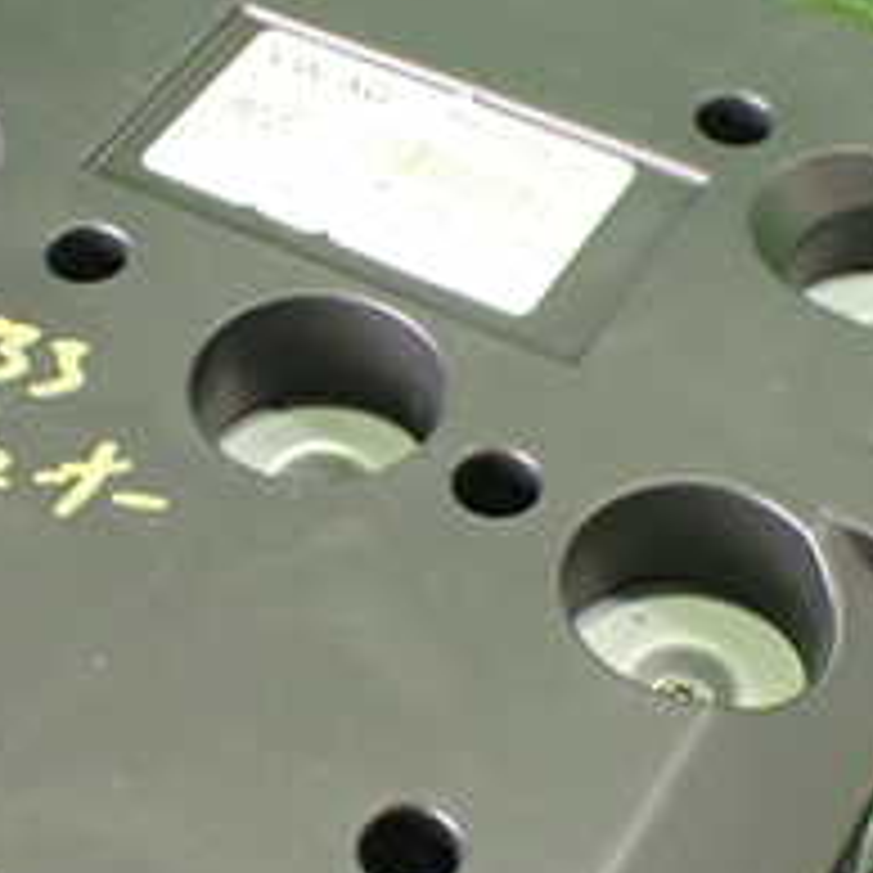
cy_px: 576
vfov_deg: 21.1
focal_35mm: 82
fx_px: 2340
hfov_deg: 21.1
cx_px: 310
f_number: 2.3
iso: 800
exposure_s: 1/40
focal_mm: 5.4
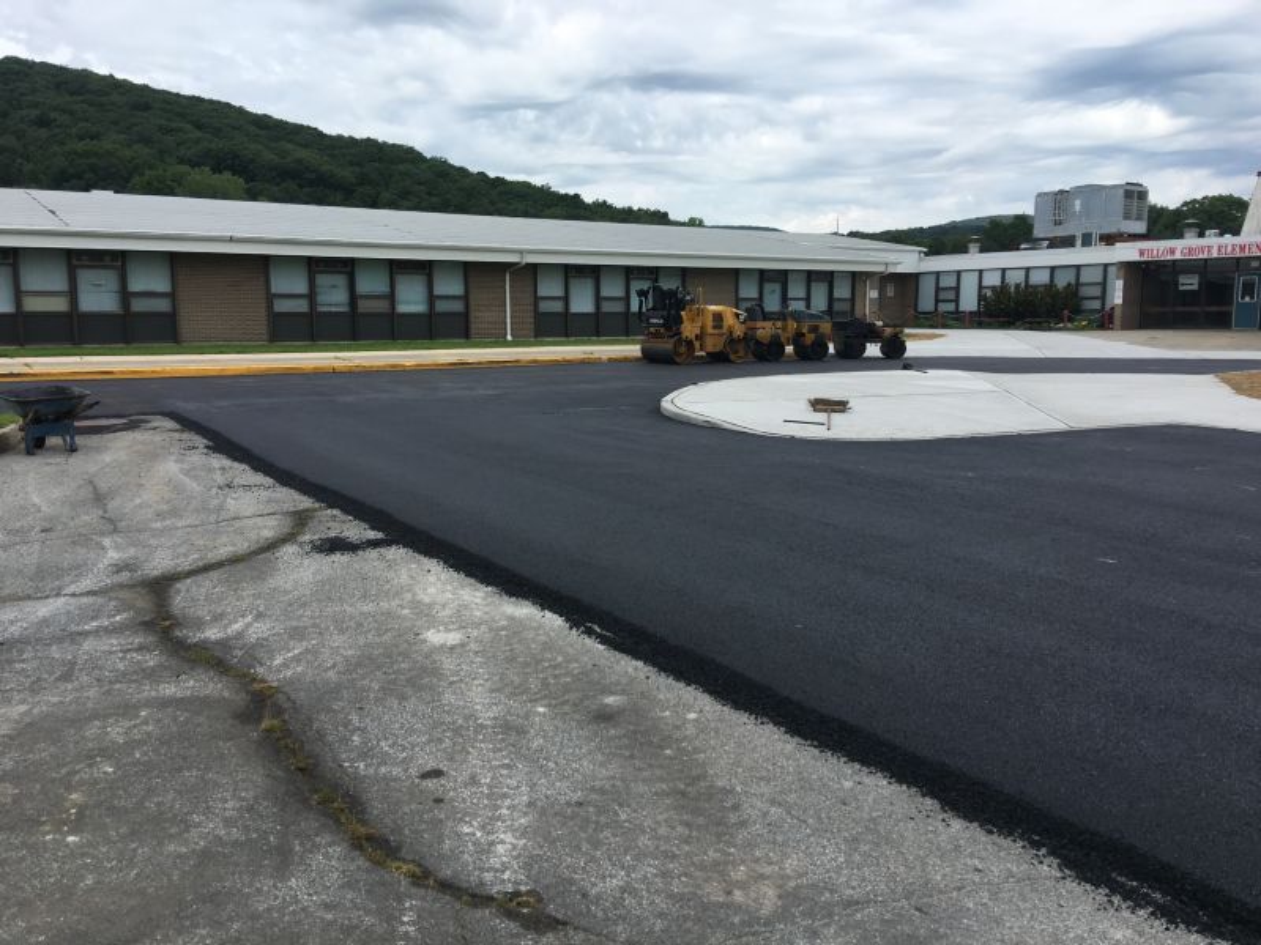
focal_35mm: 29
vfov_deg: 48.2
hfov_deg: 61.7
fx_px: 1056
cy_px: 472
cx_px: 630
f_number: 2.2
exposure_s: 1/1131
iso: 25
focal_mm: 4.15
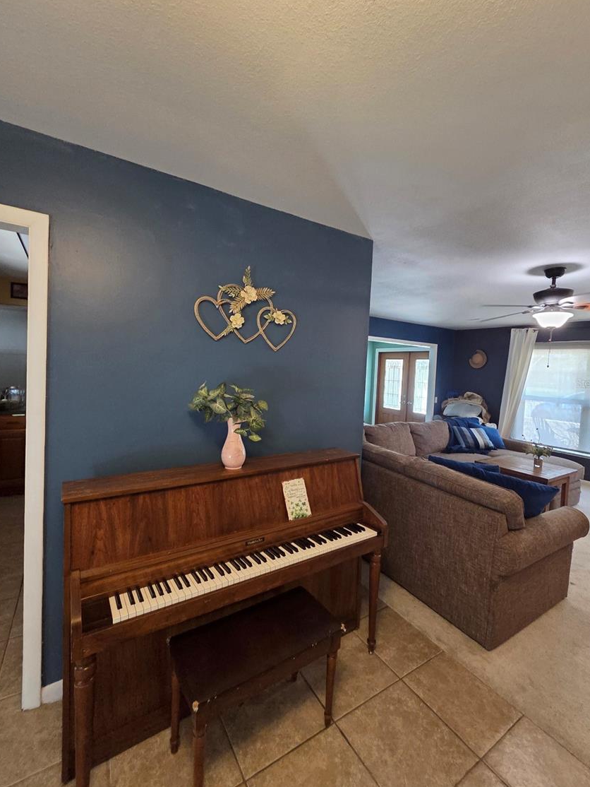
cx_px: 308
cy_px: 383
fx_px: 318
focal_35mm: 14
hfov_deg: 85.6
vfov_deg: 102.0
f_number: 2.2
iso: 1000
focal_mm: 2.2
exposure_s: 1/60
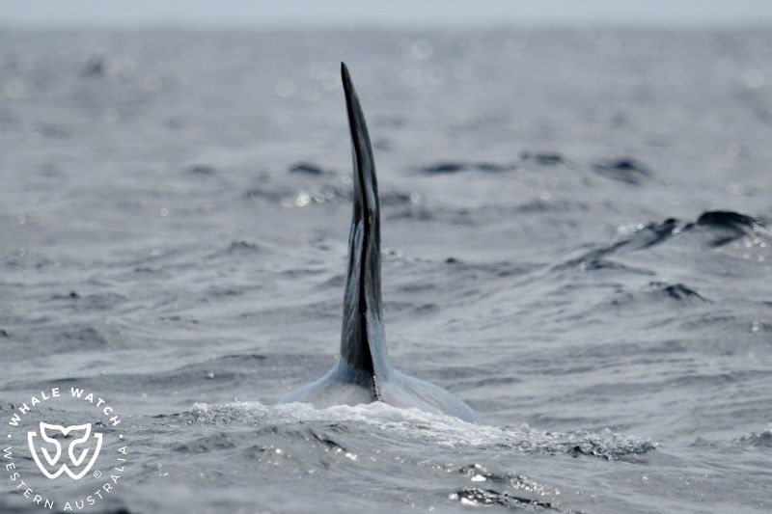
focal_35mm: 600
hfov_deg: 3.4
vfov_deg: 2.3
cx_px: 386
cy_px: 257
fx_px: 12863
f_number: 6.3
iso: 640
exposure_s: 1/8000
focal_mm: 600
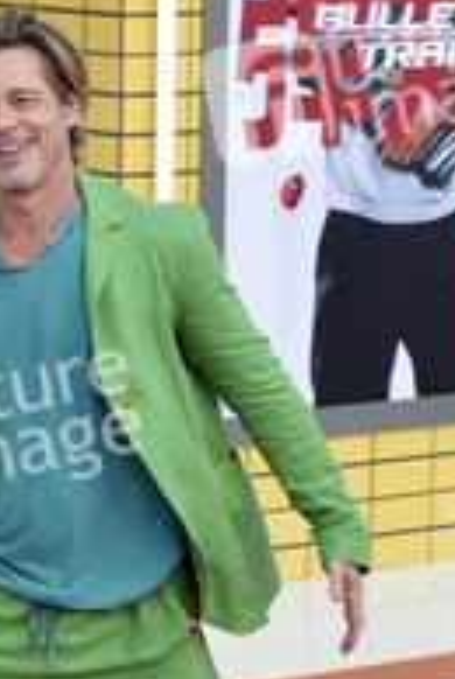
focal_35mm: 144
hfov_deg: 9.5
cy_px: 609
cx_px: 65
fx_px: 2720
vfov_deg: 14.1
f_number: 7.1
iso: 1250
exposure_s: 1/250
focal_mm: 70
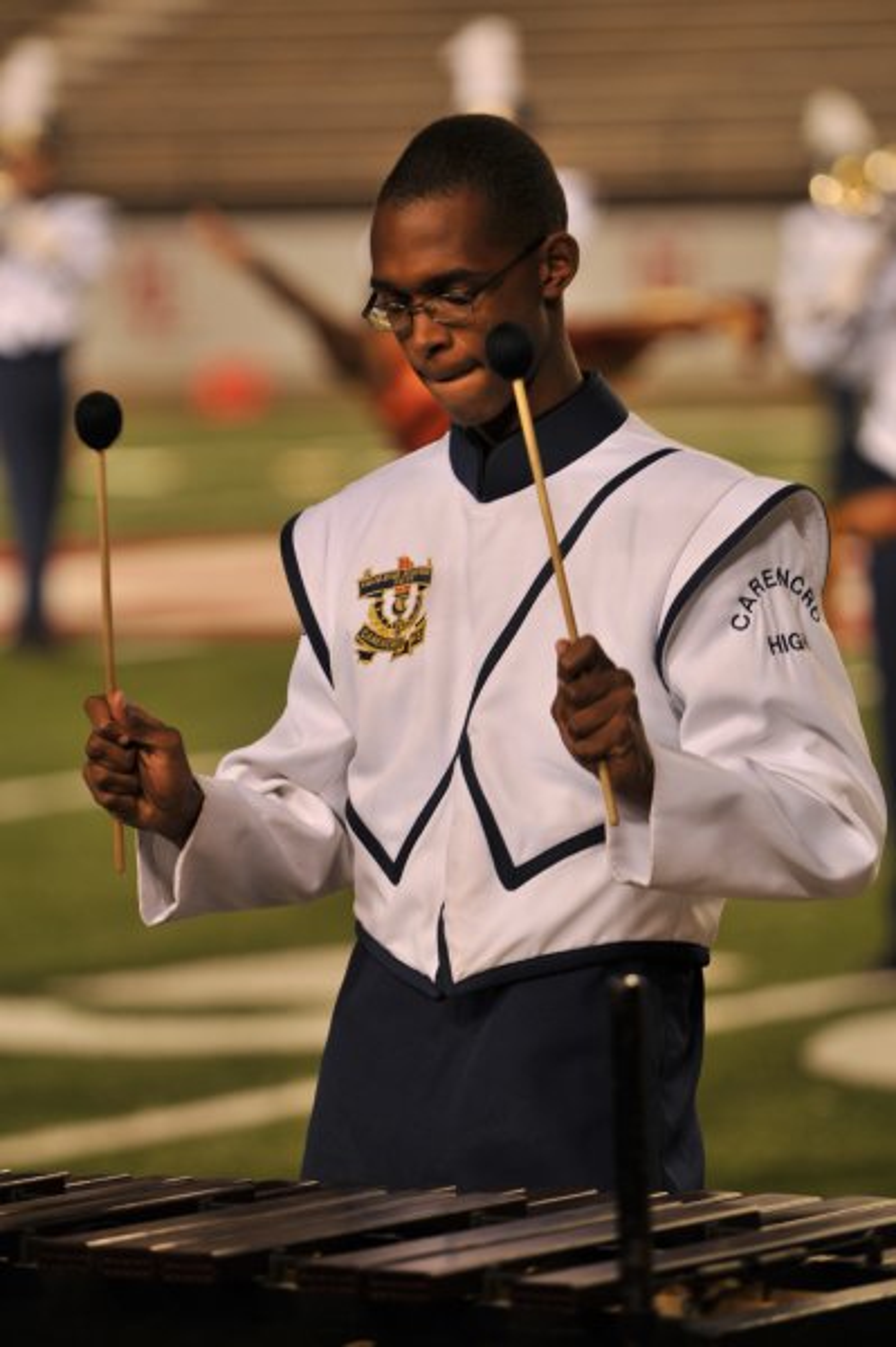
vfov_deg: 8.9
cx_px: 448
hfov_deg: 5.9
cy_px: 674
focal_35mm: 232
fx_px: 8694
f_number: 2.8
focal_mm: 155
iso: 200
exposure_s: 1/100
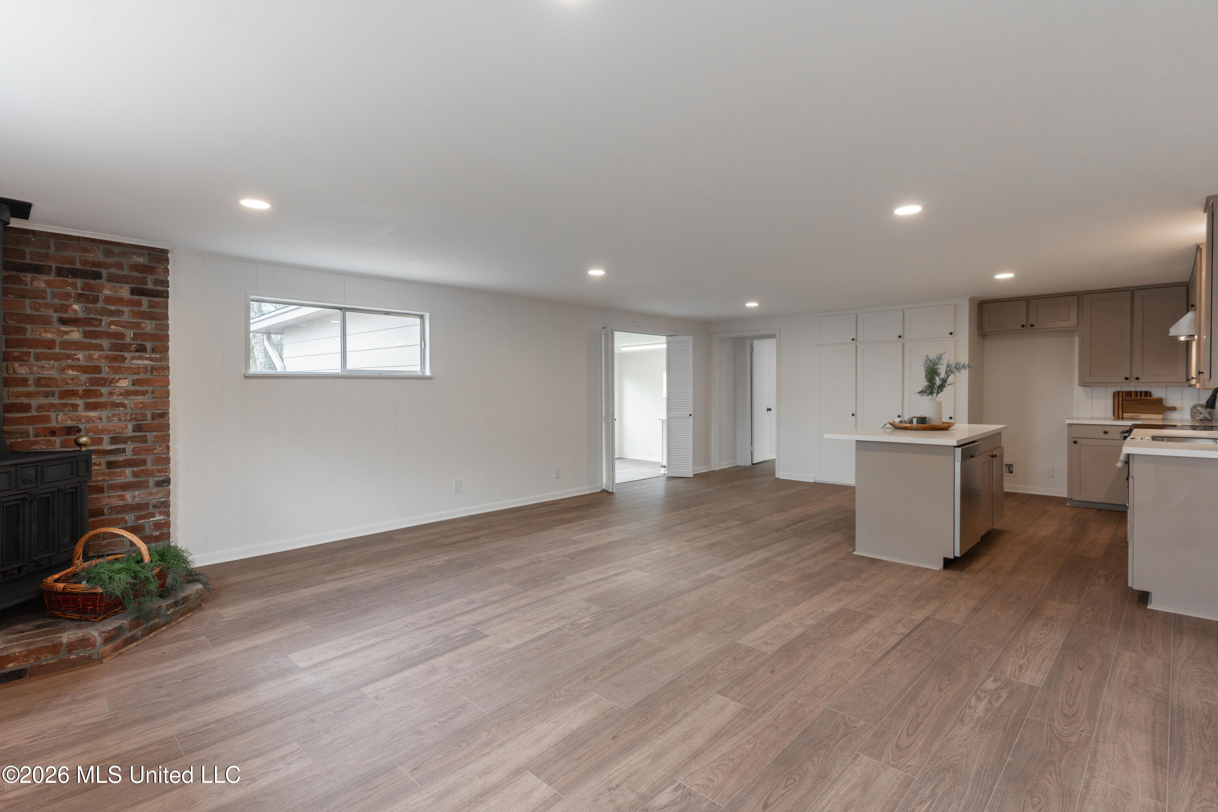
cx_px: 609
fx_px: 575
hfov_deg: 93.3
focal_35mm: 17
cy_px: 406
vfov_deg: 70.4
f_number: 6.3
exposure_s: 1/25
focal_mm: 17
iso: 250
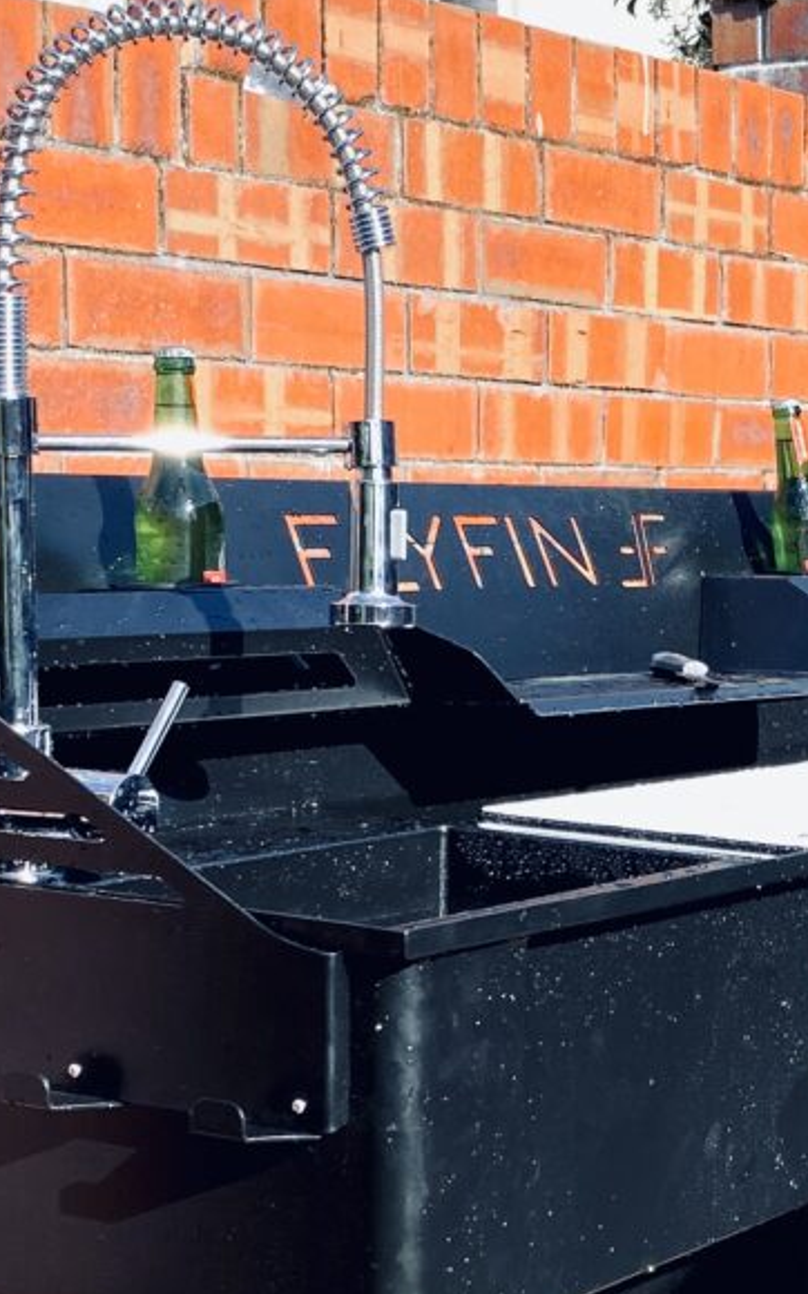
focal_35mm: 73
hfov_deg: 17.6
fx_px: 2575
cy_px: 814
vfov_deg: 28.1
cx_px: 721
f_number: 1.8
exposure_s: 1/1565
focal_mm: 4.25
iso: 32
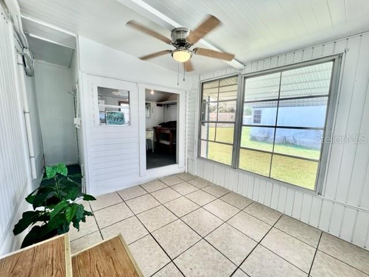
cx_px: 184
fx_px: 139
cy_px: 138
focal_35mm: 13
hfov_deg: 106.2
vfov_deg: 89.9
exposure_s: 1/136
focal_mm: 1.57
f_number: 1.8
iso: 32
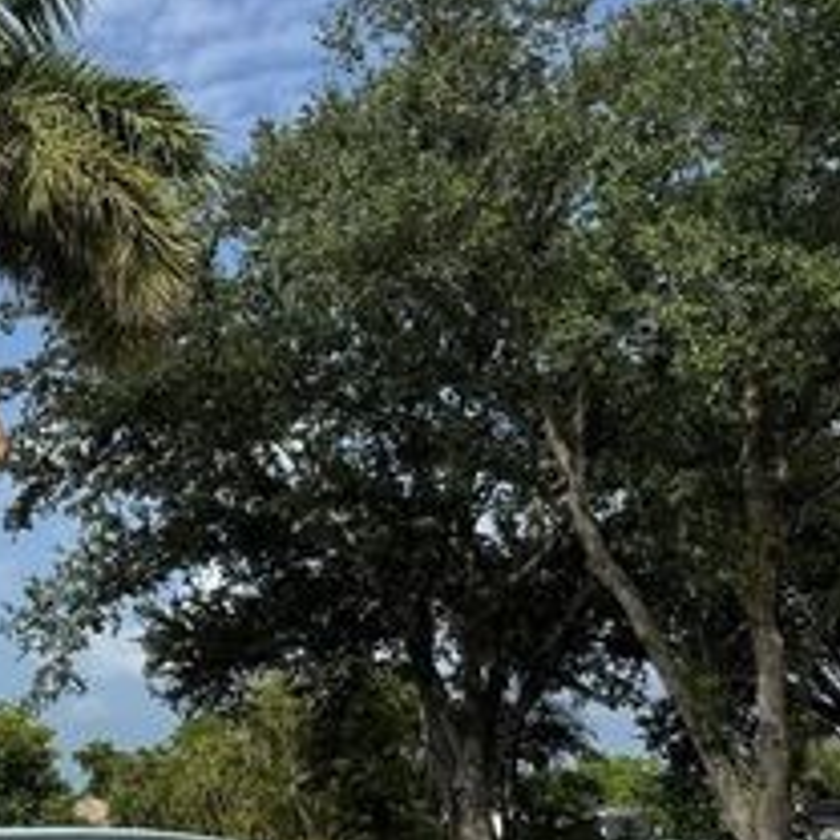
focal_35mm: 51
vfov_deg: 33.2
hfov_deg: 29.3
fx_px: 1400
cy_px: 547
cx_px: -141
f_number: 1.78
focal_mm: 6.76
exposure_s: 1/5814
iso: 80
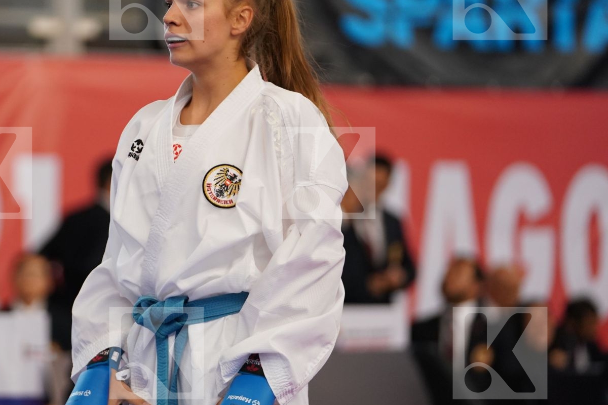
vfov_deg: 5.5
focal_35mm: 252
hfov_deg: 8.2
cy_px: 173
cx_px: 157
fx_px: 4256
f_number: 2.8
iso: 2000
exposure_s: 1/1000
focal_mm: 168
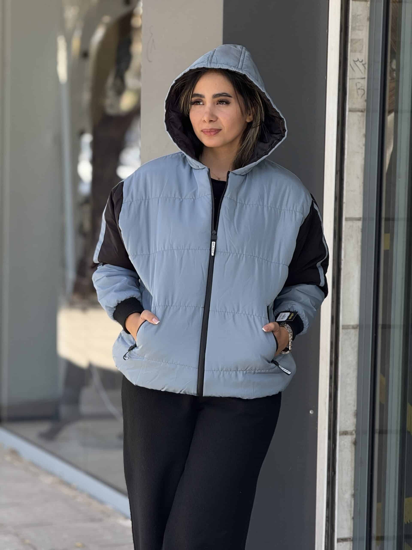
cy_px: 275
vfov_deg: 16.4
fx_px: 1904
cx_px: 206
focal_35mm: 120
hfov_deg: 12.3
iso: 50
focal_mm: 15.66
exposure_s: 1/99
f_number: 2.8
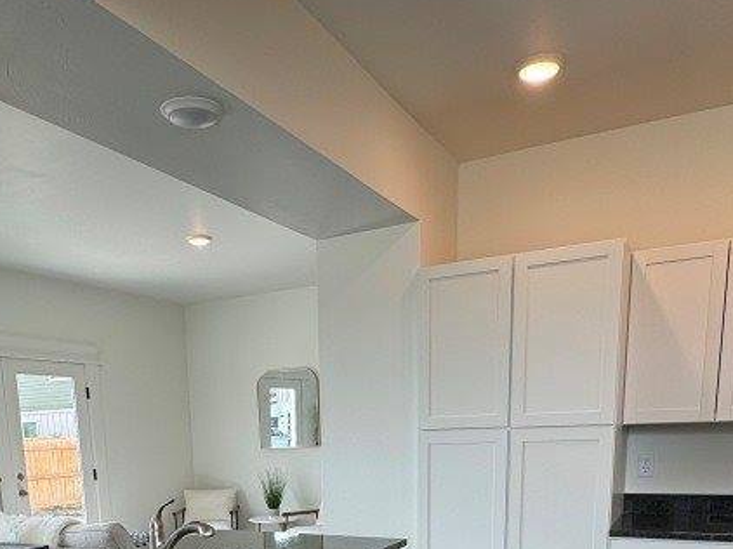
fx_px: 720
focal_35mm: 34
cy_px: 585
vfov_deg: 36.2
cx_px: 306
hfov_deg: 53.7
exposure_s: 1/120
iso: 50
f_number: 2.2
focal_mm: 2.22
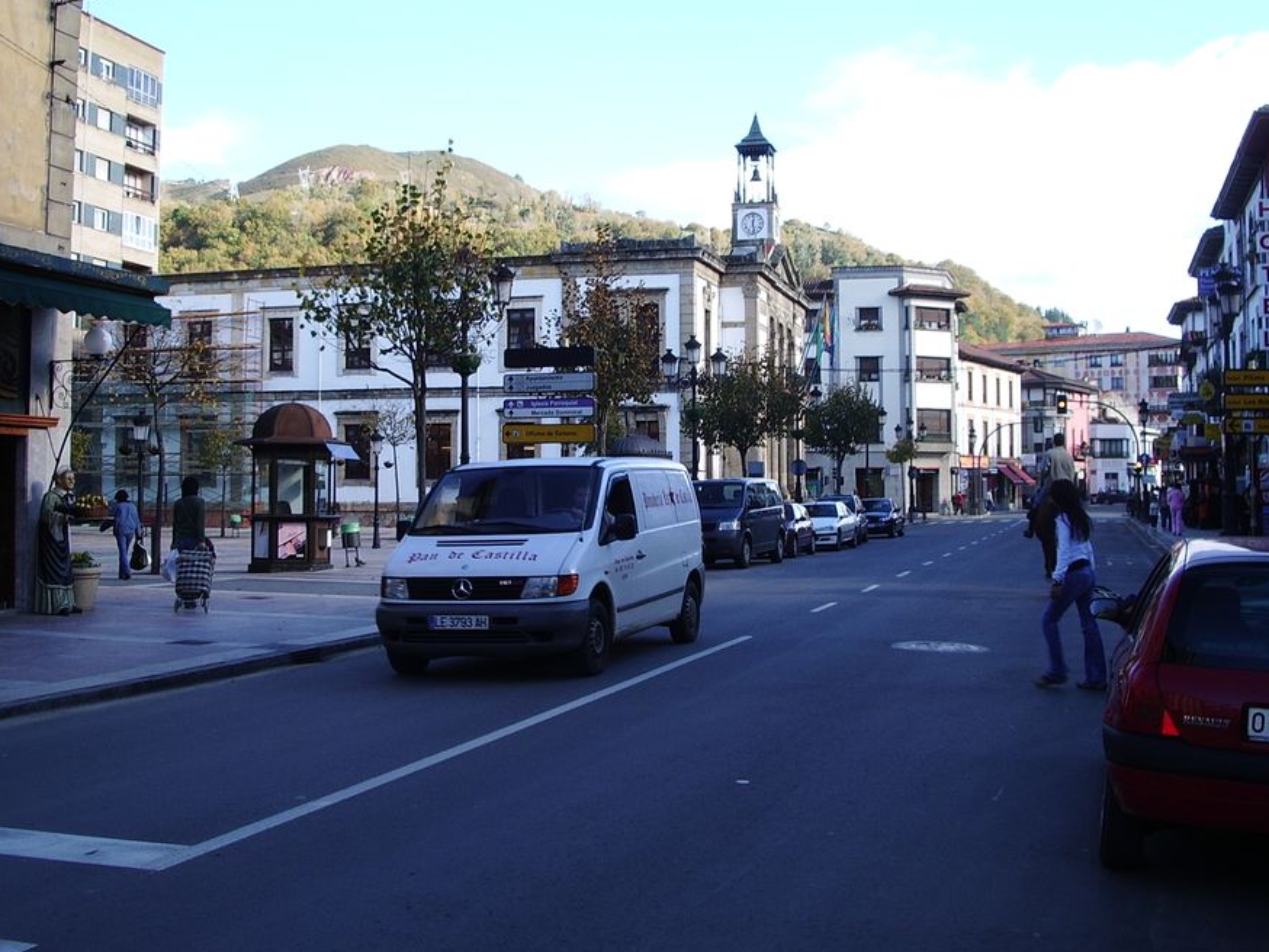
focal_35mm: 41
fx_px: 1503
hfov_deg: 45.8
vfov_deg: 35.1
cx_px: 636
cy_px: 401
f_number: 4.3
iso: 50
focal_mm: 5.8
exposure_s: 1/100
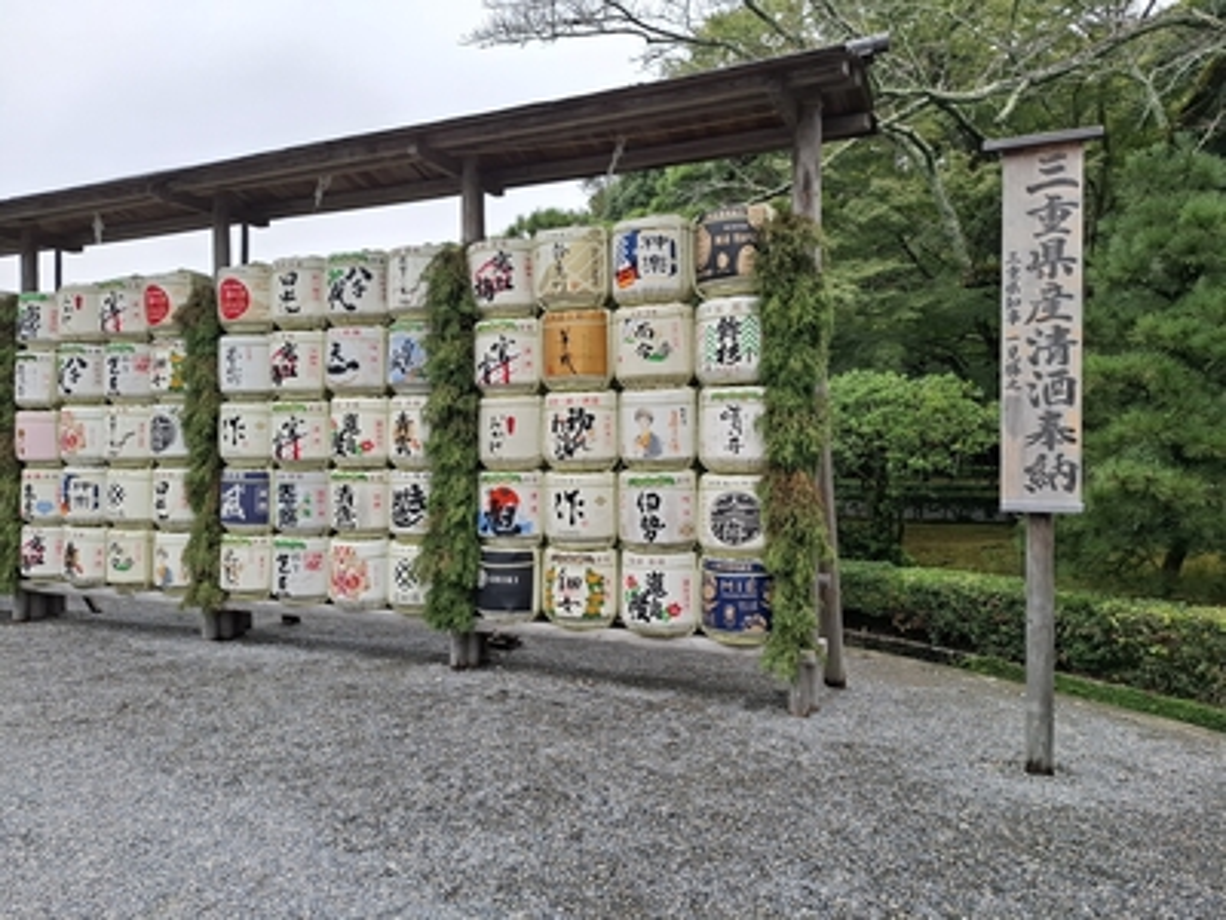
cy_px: 460
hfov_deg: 73.9
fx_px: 815
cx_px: 613
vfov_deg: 58.9
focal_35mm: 23
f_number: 1.8
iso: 50
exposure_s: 1/411
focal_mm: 5.54
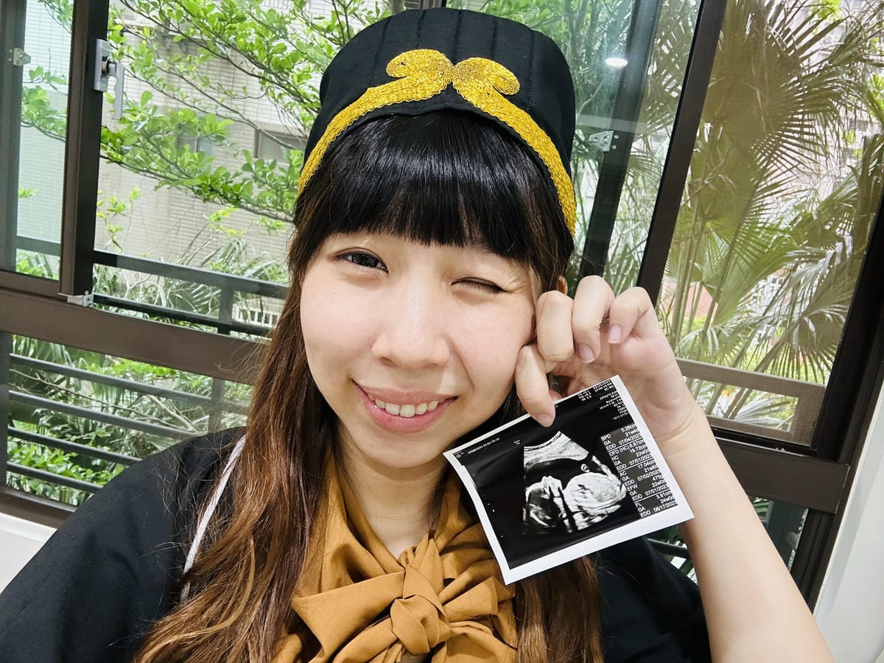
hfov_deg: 73.9
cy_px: 332
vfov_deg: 58.9
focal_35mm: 23
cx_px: 442
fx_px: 587
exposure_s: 1/60
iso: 160
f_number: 1.9
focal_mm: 2.69
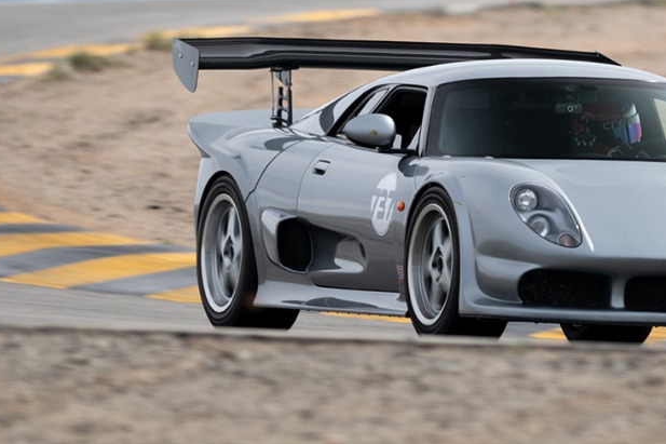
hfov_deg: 2.0
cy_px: 89
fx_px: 19419
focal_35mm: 1050
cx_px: 450
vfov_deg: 1.3
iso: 31
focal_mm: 400
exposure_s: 1/250
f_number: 3.2
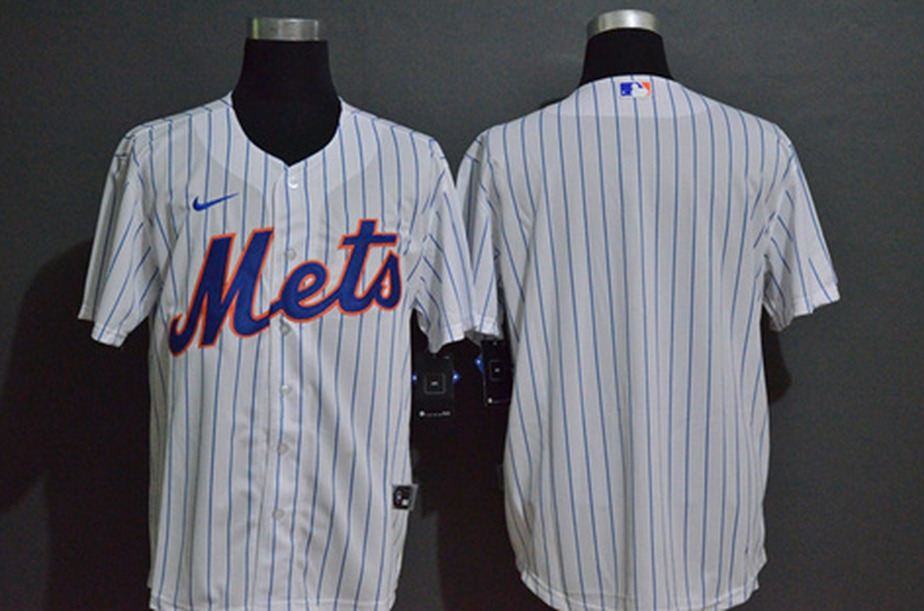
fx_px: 1831
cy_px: 316
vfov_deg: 18.9
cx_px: 450
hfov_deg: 28.3
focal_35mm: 72
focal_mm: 45
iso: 4000
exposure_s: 1/80
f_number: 4.5
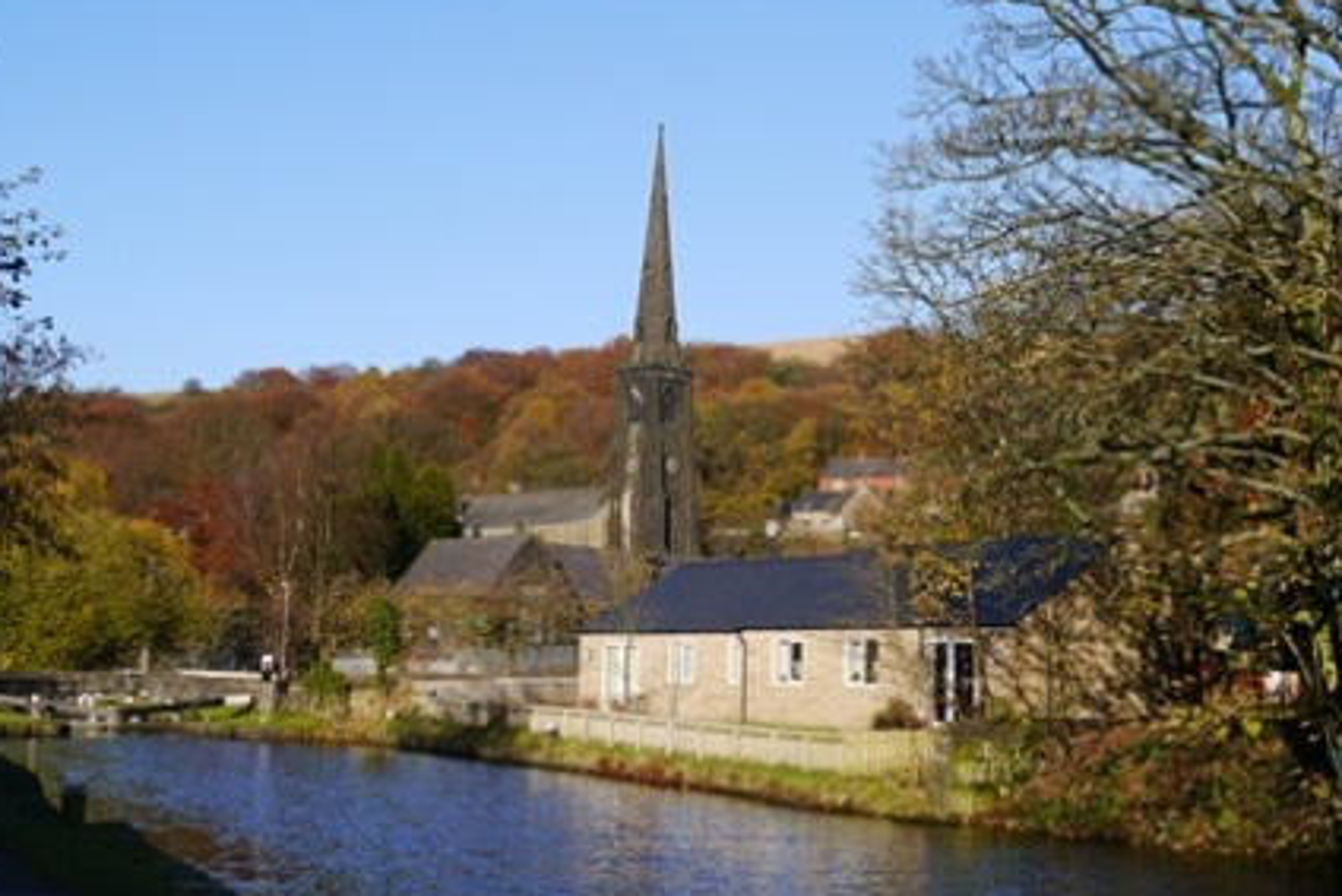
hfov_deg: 37.5
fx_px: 1976
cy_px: 450
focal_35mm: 53
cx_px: 665
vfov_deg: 25.5
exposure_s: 1/320
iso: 160
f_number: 7.1
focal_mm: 25
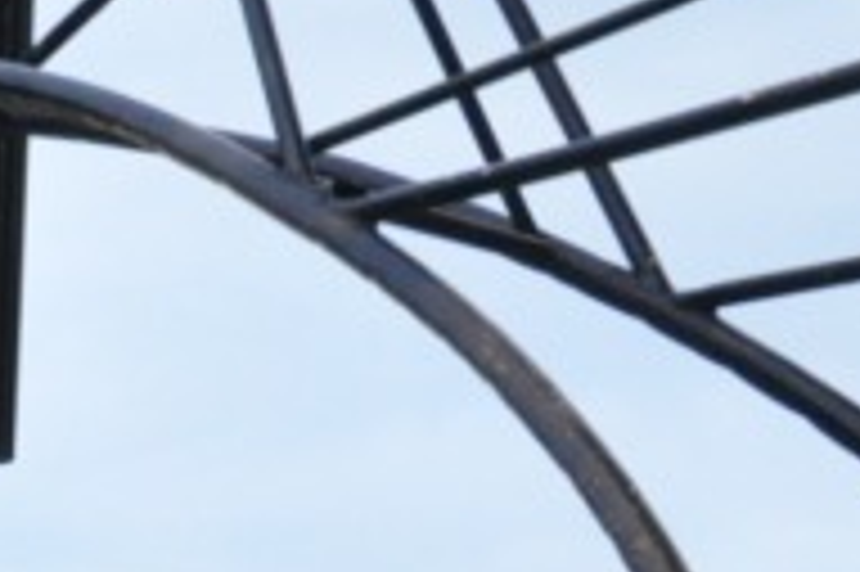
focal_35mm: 113
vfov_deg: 11.2
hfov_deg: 15.5
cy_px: 1056
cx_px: -693
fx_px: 2697
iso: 2000
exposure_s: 1/1250
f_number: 5.6
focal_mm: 18
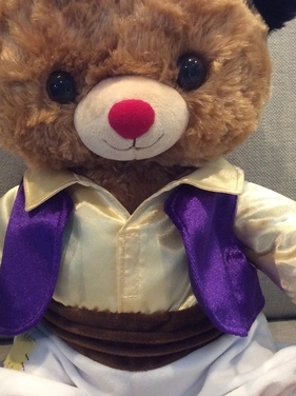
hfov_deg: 28.5
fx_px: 583
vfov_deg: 37.5
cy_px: 187
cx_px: 126
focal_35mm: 51
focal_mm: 3.3
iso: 160
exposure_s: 1/24
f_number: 2.4
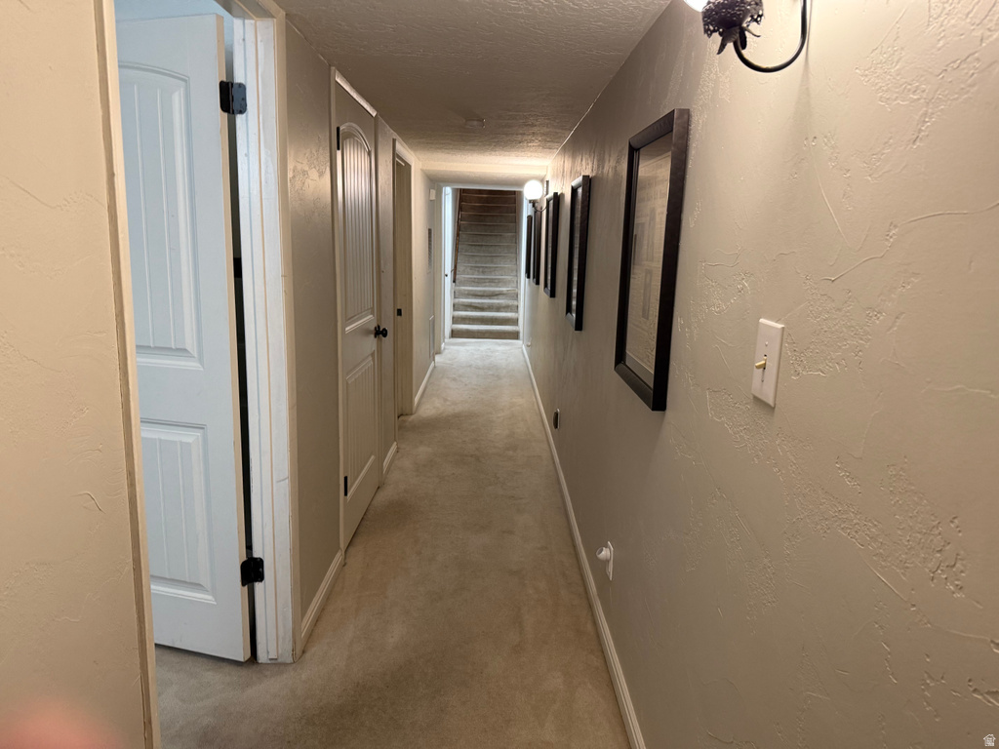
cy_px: 374
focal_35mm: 24
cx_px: 500
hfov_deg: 71.6
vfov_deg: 56.8
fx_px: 693
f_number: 1.78
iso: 250
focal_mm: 6.76
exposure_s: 1/60
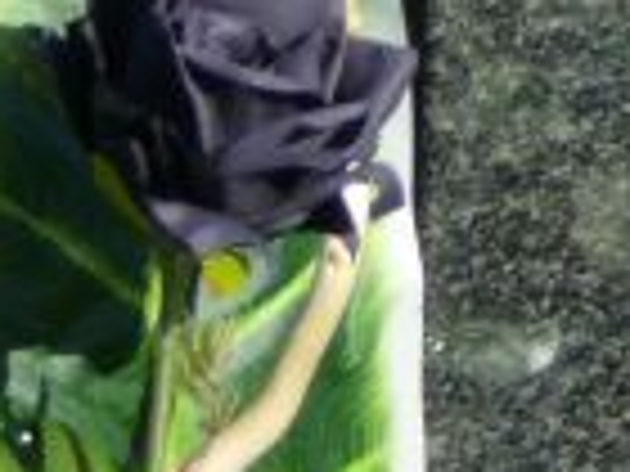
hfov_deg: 5.5
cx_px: 1426
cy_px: -441
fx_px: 6388
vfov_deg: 4.2
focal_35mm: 351
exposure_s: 1/800
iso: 80
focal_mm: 11.5
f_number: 3.7
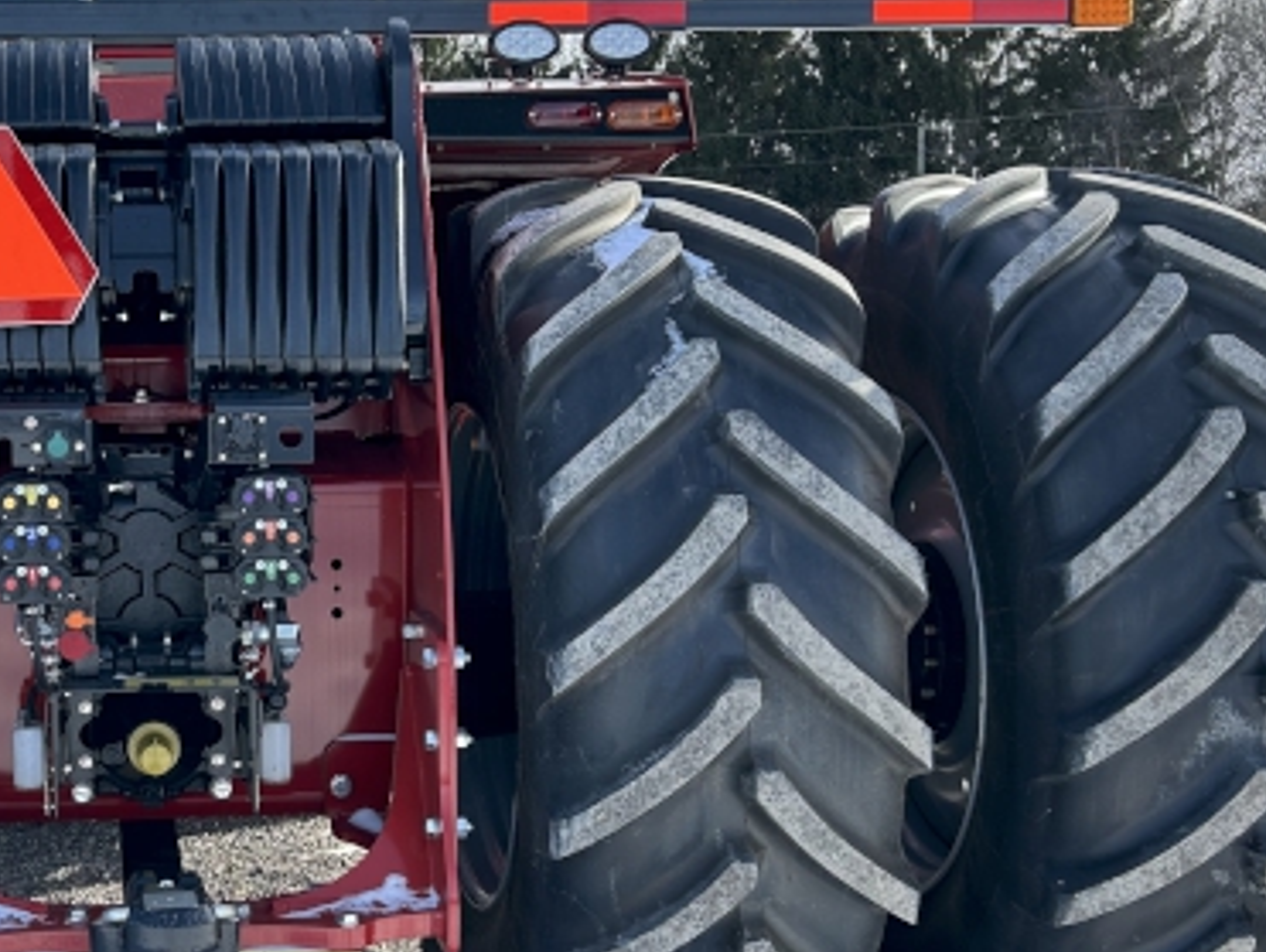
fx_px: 2050
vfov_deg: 26.1
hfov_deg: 32.7
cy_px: 495
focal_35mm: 56
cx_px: 150
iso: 50
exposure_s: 1/1575
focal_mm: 5.7
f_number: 1.5
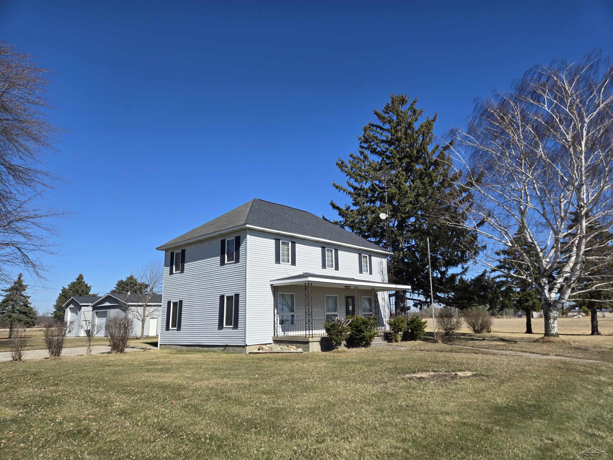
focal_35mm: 23
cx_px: 306
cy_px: 230
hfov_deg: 73.9
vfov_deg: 58.9
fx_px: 407
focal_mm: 5.4
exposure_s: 1/2122
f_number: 1.8
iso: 25
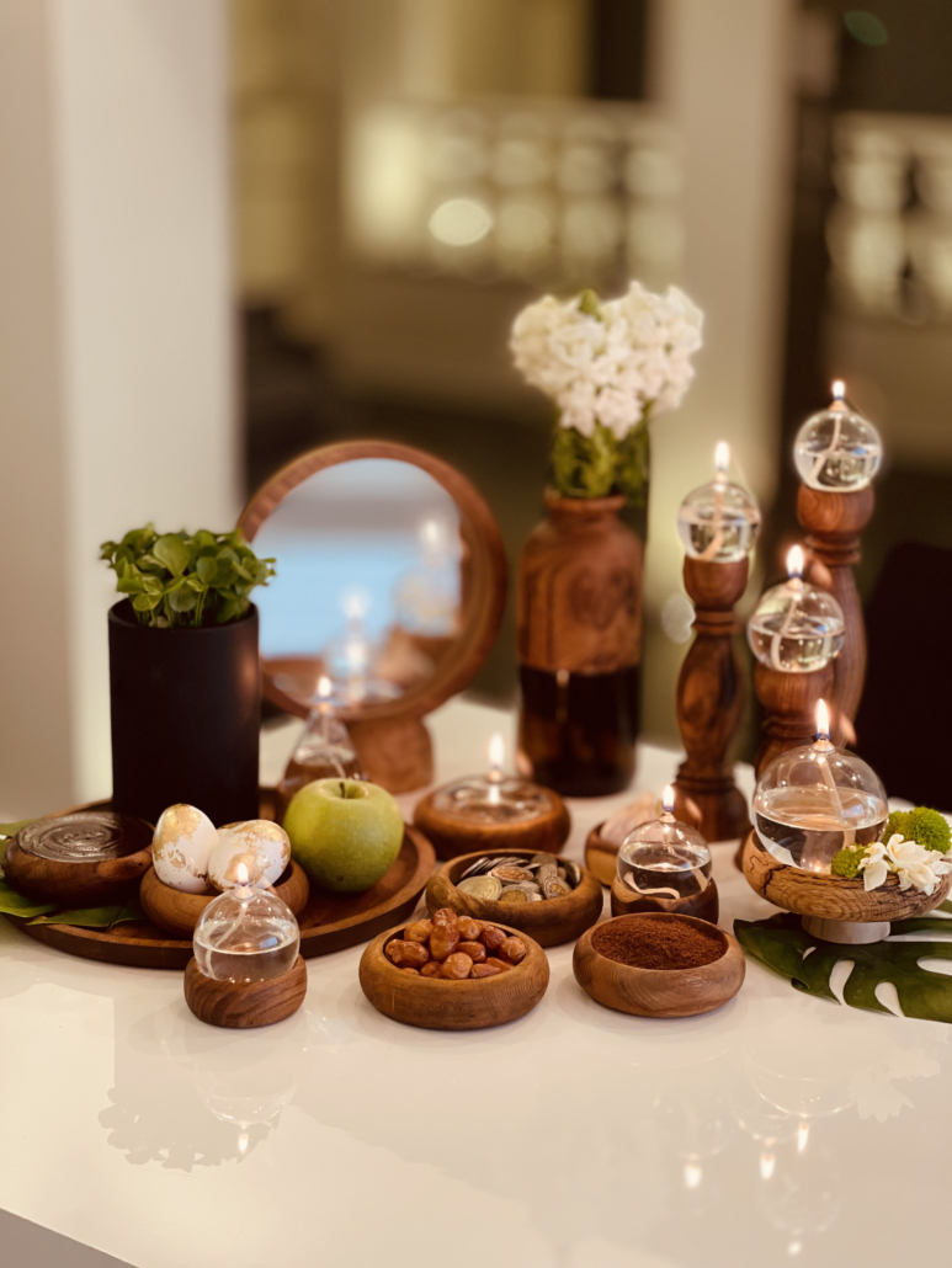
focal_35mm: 64
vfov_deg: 30.3
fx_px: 2346
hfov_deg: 22.9
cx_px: 476
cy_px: 634
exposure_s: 1/33
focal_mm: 7.5
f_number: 2.2
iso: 125
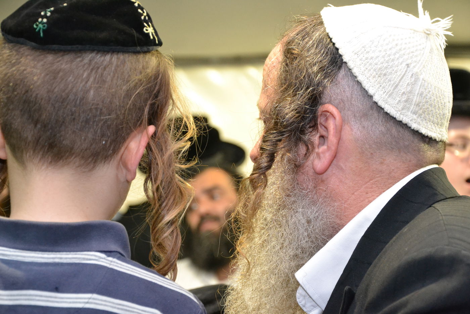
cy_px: 157
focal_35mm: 99
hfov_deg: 20.6
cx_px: 235
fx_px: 1292
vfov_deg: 13.8
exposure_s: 1/60
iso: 2500
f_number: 5.3
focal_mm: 66
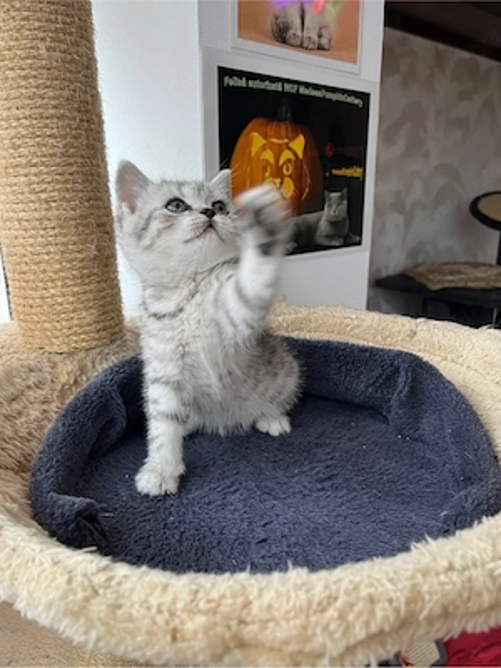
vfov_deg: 67.3
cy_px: 334
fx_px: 502
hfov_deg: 53.1
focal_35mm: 26
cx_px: 250
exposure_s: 1/60
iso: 125
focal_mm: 5.1
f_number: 1.6
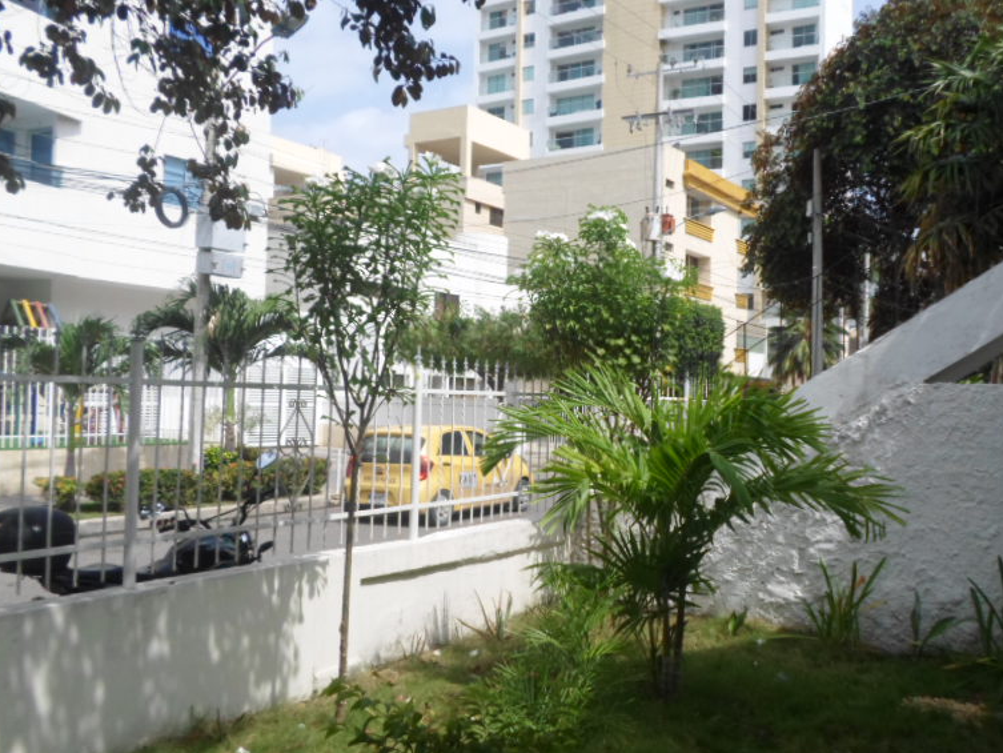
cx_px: 539
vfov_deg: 41.8
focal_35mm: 34
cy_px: 384
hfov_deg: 53.9
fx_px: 985
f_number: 2.5
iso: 80
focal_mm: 4.5
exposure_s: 1/1500
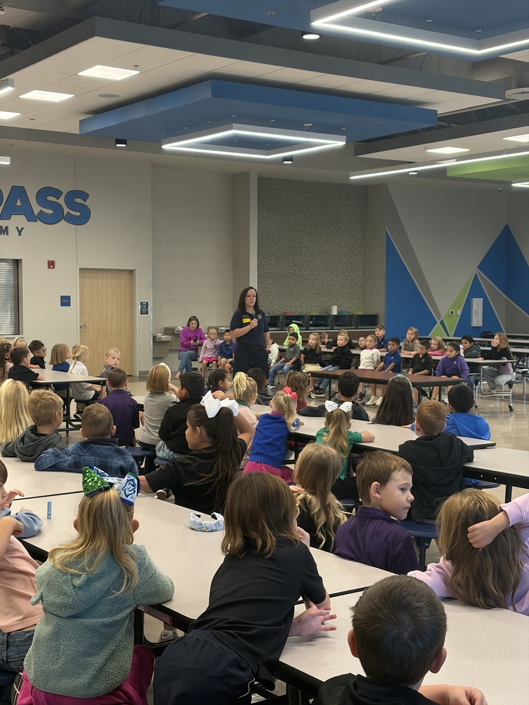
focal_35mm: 52
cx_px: 264
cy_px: 352
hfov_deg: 28.0
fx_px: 1060
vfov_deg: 36.8
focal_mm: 5.96
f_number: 1.6
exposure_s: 1/120
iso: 100
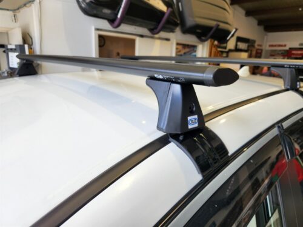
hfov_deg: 73.9
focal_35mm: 23
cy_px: 114
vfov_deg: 58.9
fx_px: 201
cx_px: 152
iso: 20
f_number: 1.8
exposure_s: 1/248
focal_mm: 5.4
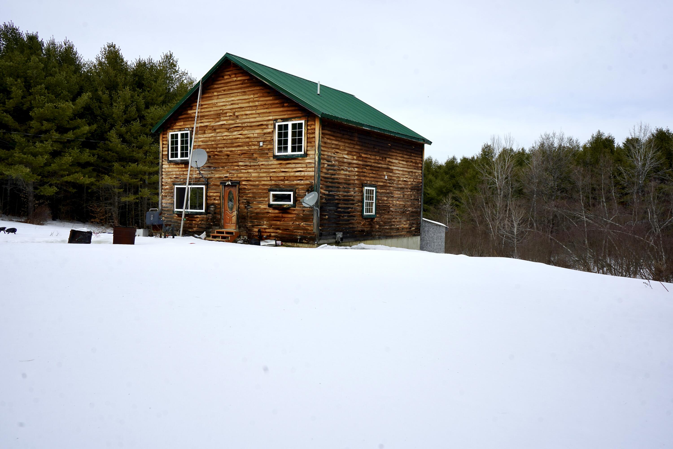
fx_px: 523
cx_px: 336
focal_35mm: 28
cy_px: 224
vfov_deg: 46.4
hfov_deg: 65.5
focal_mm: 28
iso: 100
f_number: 10
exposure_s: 1/160
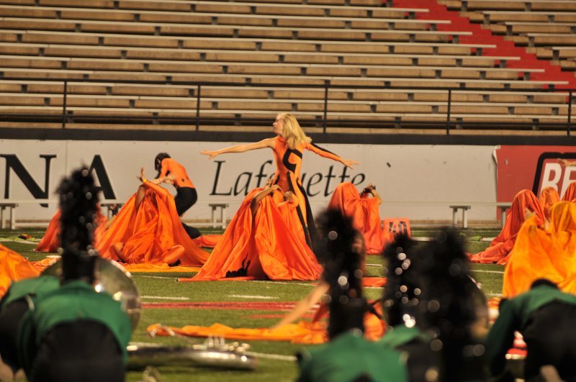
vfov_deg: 4.6
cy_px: 191
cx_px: 288
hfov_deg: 6.9
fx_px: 4793
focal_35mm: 300
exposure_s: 1/60
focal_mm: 200
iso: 200
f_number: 2.8
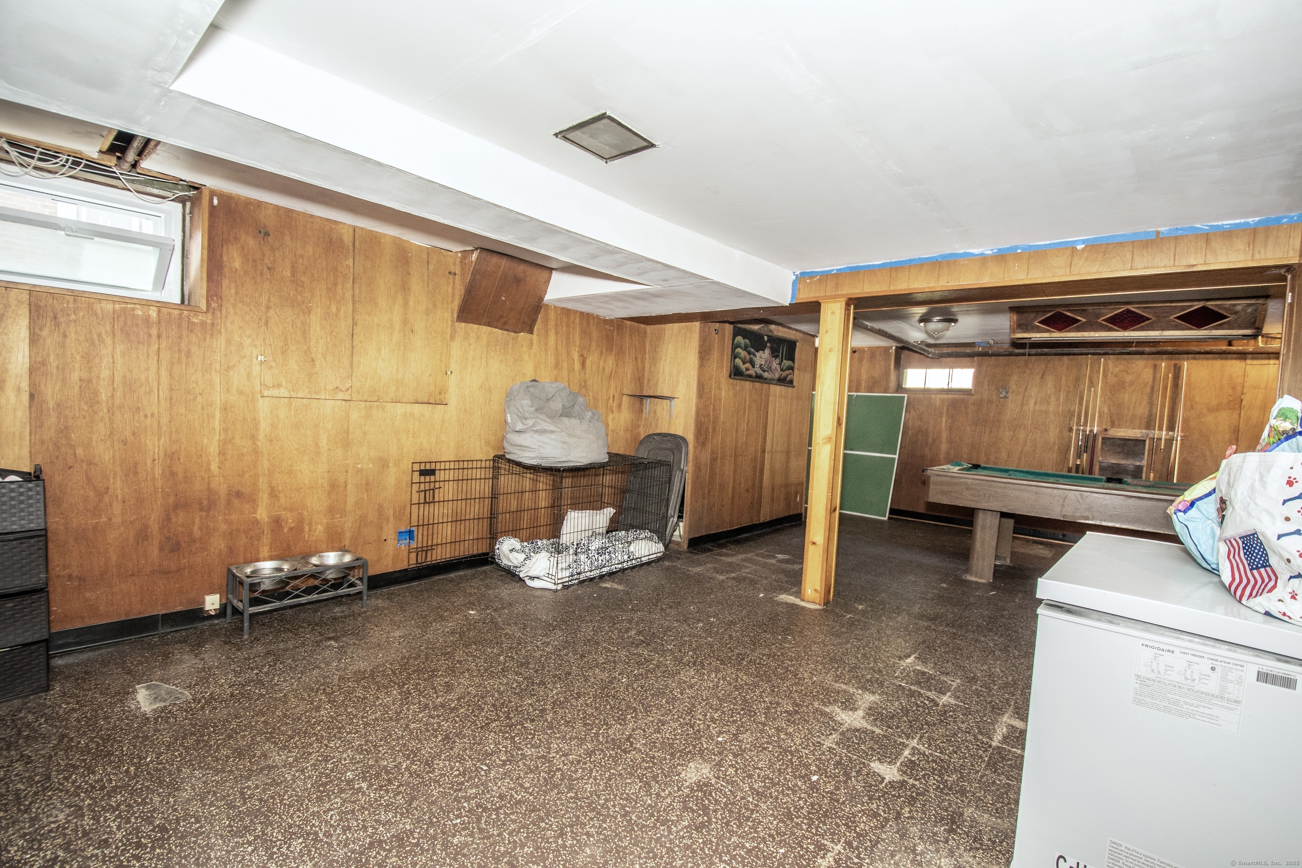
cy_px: 434
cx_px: 651
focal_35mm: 15
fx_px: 542
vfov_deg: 77.3
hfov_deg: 100.4
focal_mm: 10
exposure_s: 1/60
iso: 640
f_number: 4
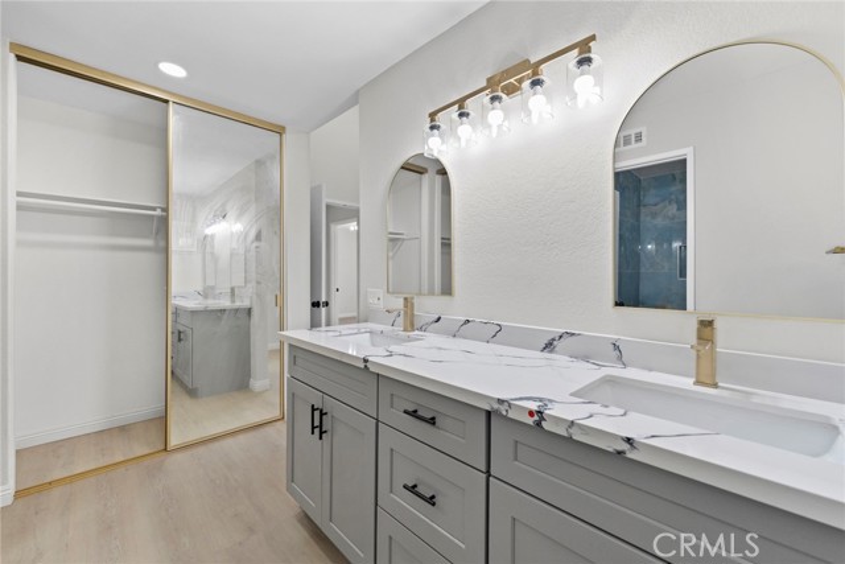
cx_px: 422
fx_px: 329
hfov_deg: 104.2
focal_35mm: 14
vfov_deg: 81.2
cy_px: 282
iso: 320
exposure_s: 1/160
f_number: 4
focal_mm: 14
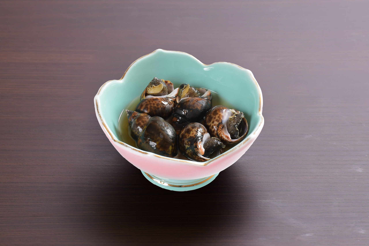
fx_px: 687
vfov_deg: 20.3
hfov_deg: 30.1
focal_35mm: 67
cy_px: 123
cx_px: 184
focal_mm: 45
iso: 200
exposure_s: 1/125
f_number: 8
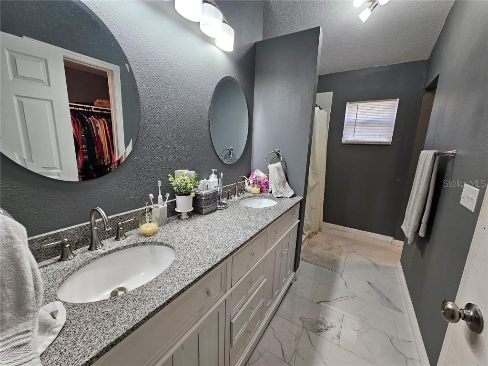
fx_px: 183
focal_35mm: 13
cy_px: 183
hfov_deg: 106.2
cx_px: 244
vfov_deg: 89.9
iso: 100
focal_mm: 2.2
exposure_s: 1/60
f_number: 2.2
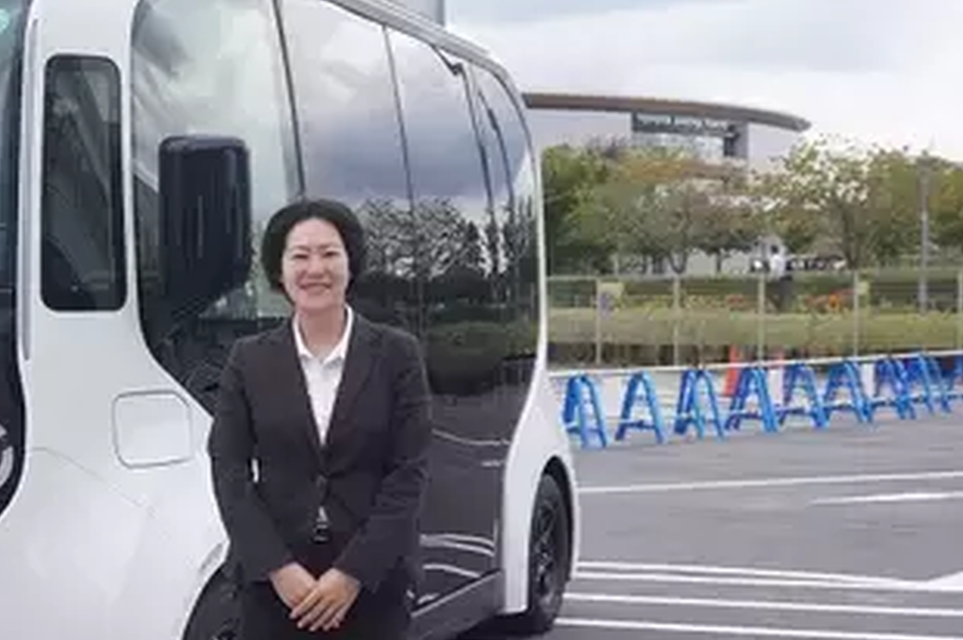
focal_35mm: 61
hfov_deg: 31.8
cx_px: 146
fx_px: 1629
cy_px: 368
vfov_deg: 22.2
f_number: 5.6
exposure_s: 1/200
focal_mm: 21
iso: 100
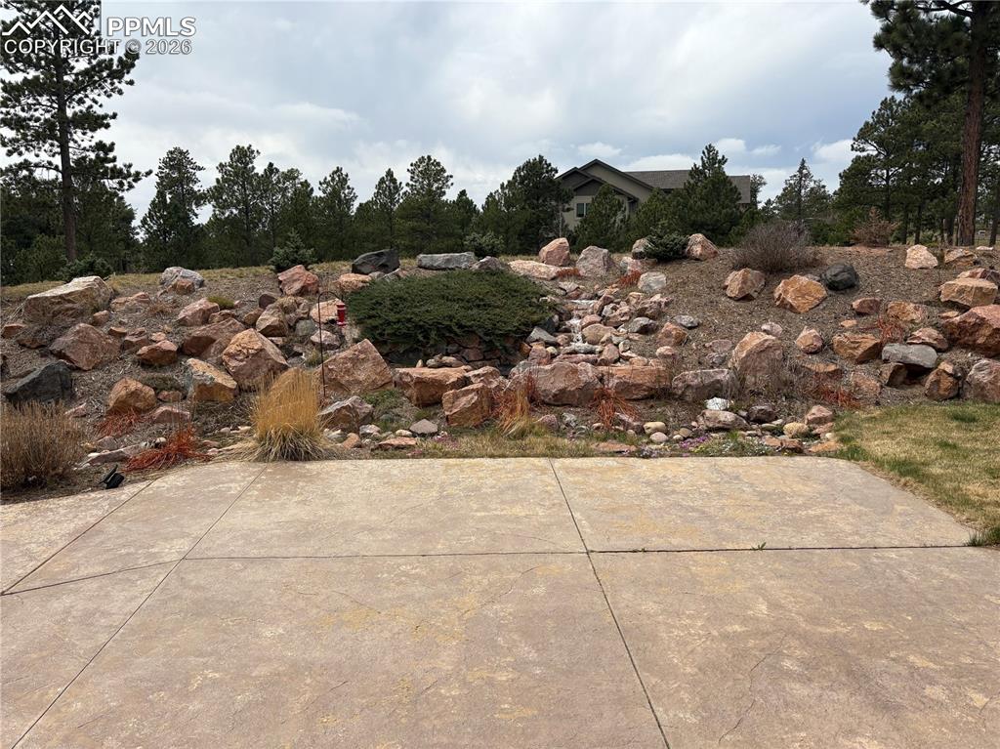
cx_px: 500
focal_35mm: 26
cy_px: 374
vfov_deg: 53.0
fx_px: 751
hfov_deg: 67.3
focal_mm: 5.96
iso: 50
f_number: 1.6
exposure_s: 1/4950
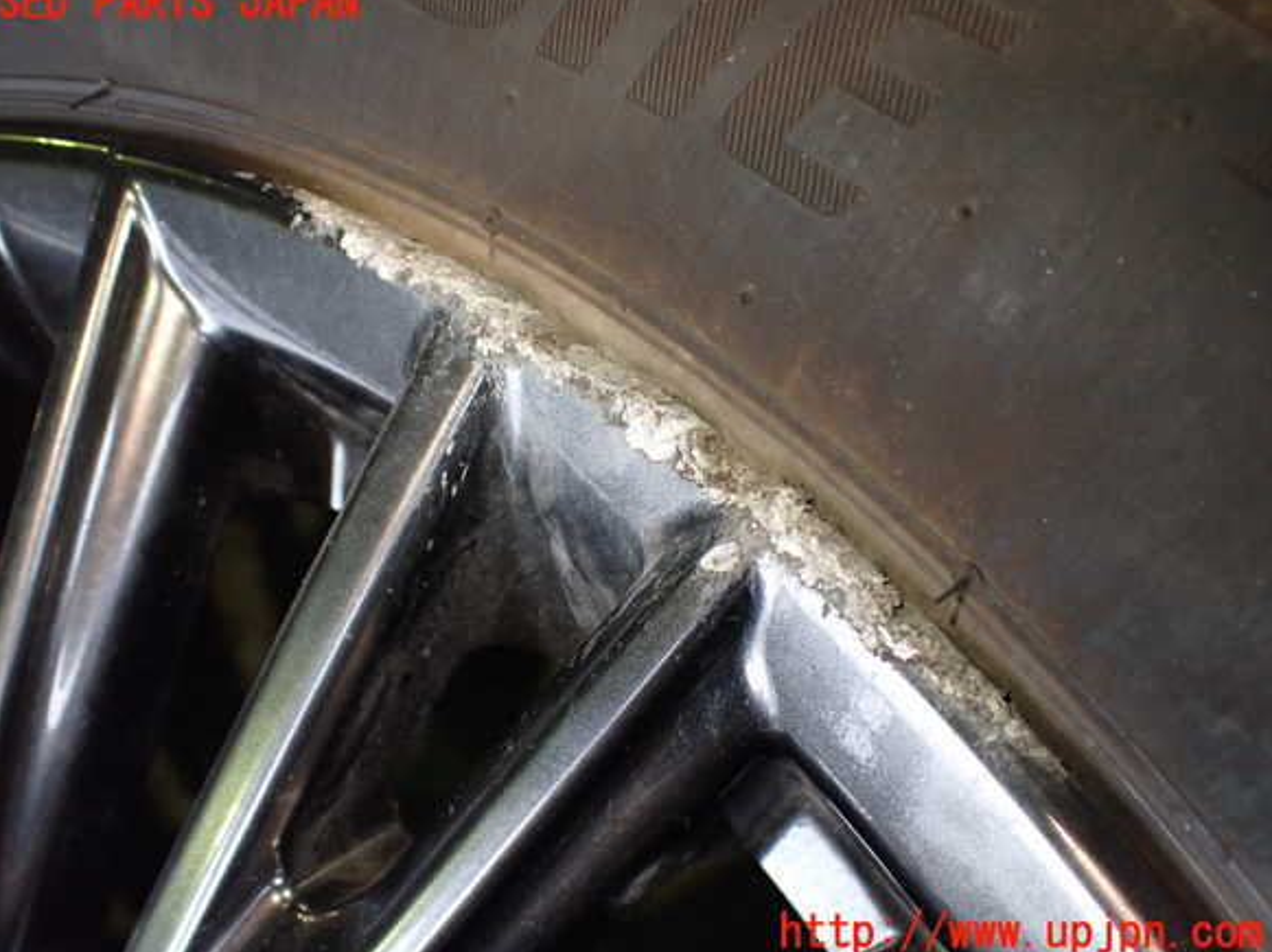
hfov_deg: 58.4
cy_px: 468
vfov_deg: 45.4
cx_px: 617
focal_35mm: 31
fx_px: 1138
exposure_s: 1/125
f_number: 2.3
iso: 500
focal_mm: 5.4
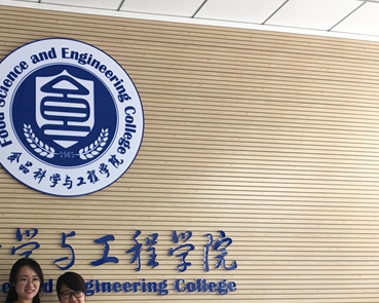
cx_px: 73
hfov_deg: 38.7
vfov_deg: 32.4
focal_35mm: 46
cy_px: 210
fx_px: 516
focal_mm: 4.15
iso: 40
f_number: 2.2
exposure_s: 1/33
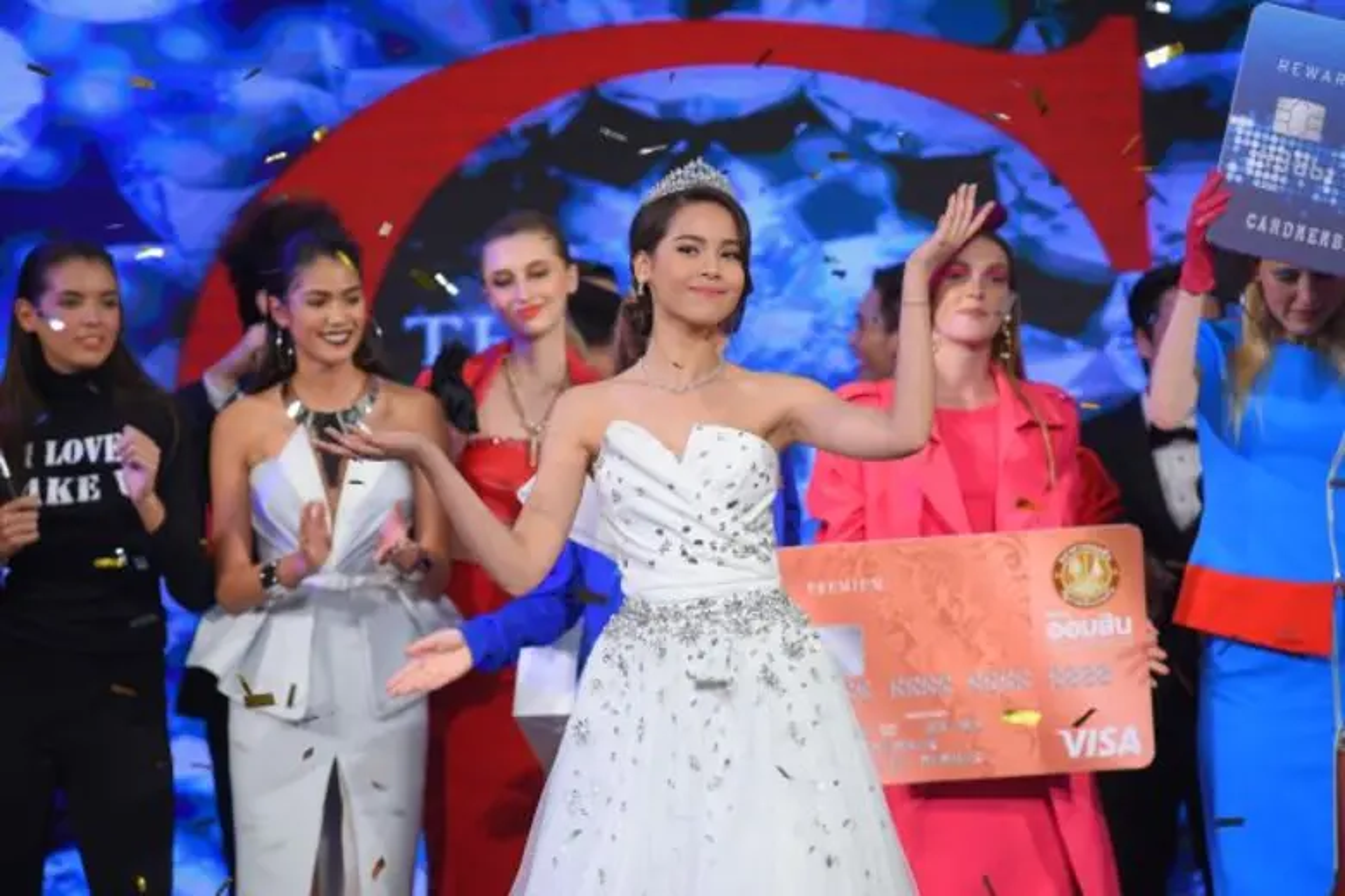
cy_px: 448
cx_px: 672
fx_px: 7472
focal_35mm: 200
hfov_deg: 10.3
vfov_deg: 6.9
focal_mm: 200
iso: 800
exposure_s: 1/320
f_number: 4.5
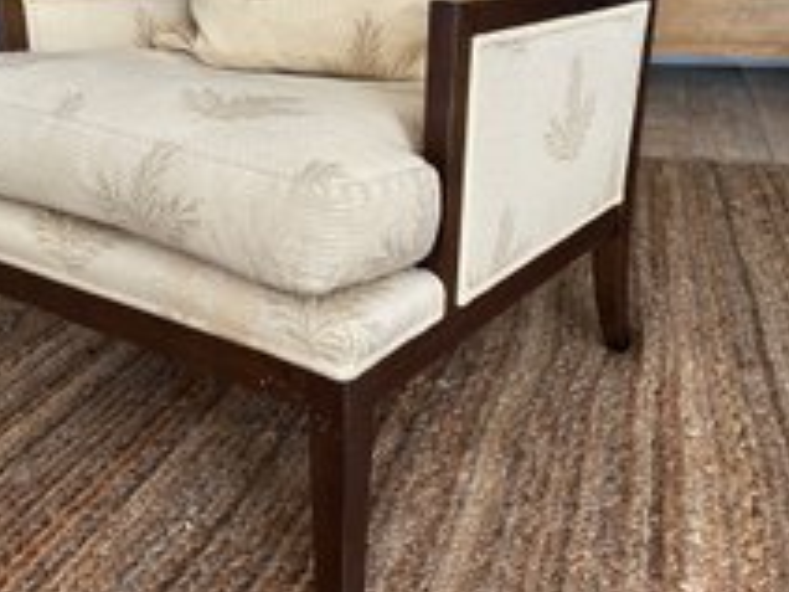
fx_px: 957
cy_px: 199
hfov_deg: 44.8
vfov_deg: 34.1
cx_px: 378
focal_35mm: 42
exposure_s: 1/86
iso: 125
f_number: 1.5
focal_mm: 5.7
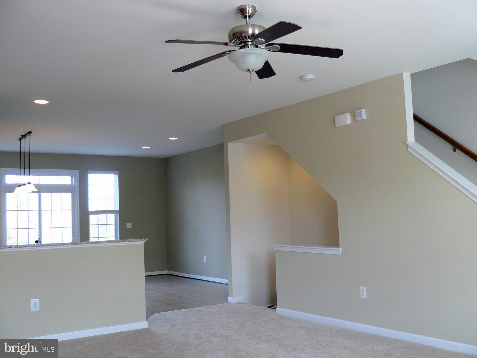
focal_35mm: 36
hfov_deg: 51.4
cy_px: 179
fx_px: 496
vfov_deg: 39.7
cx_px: 238
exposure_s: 1/40
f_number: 2.8
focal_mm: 6
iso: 100
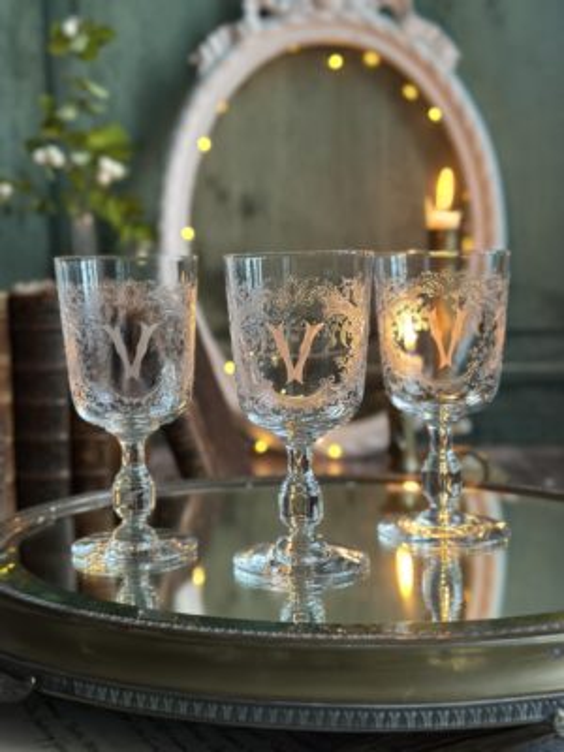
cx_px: 282
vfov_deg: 39.7
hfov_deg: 30.3
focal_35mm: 48
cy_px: 376
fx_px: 1043
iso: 400
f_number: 1.78
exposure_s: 1/60
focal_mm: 6.86
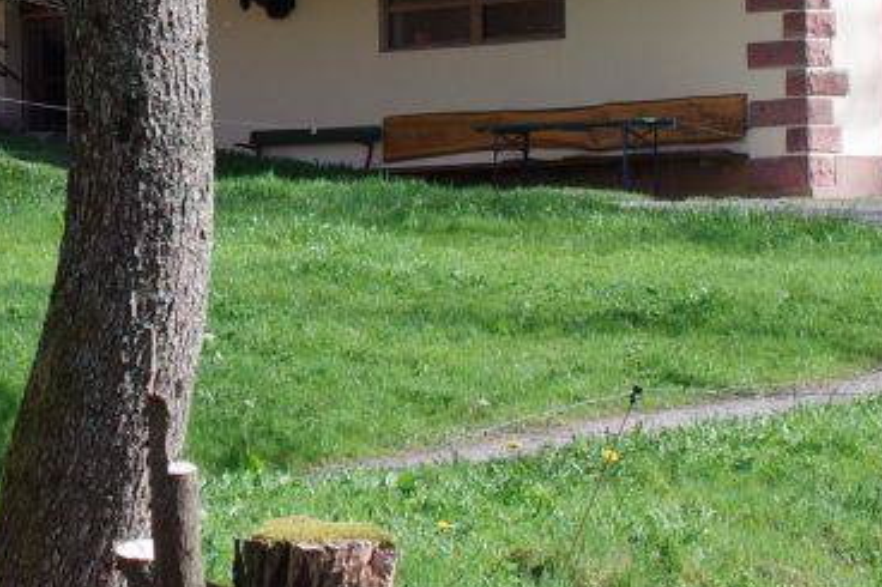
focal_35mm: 219
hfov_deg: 9.3
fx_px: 5363
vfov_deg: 6.2
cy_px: -93
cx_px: -105
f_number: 5.6
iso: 200
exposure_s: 1/250
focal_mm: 28
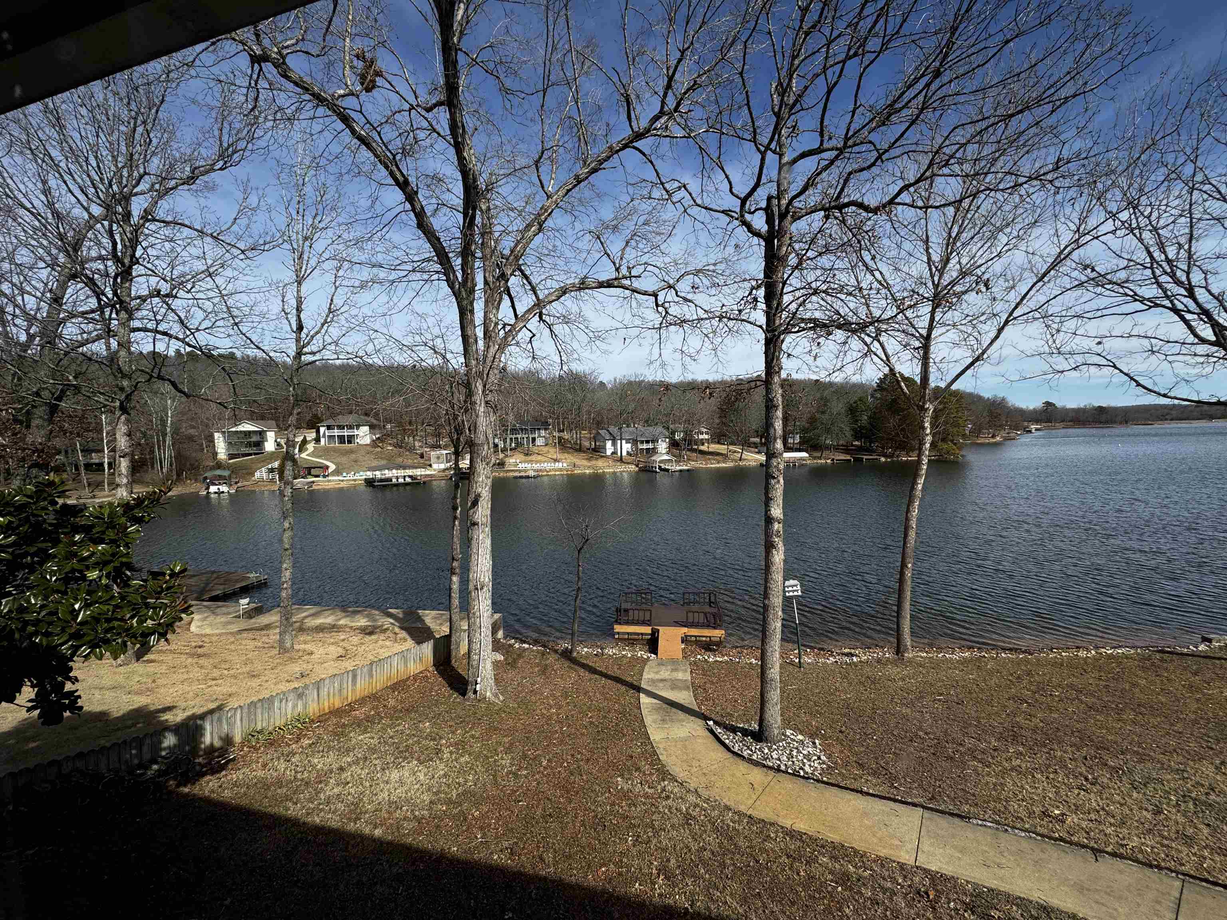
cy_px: 460
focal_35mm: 14
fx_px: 496
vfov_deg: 85.7
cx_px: 614
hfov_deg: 102.1
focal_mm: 2.22
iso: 50
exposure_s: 1/1600
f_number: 2.2
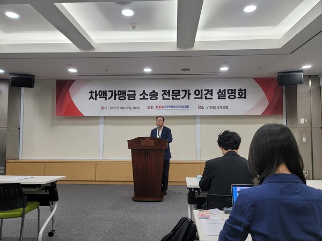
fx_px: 233
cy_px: 120
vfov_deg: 54.9
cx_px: 161
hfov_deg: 69.4
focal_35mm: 25
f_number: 1.8
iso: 100
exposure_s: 1/120
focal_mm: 7
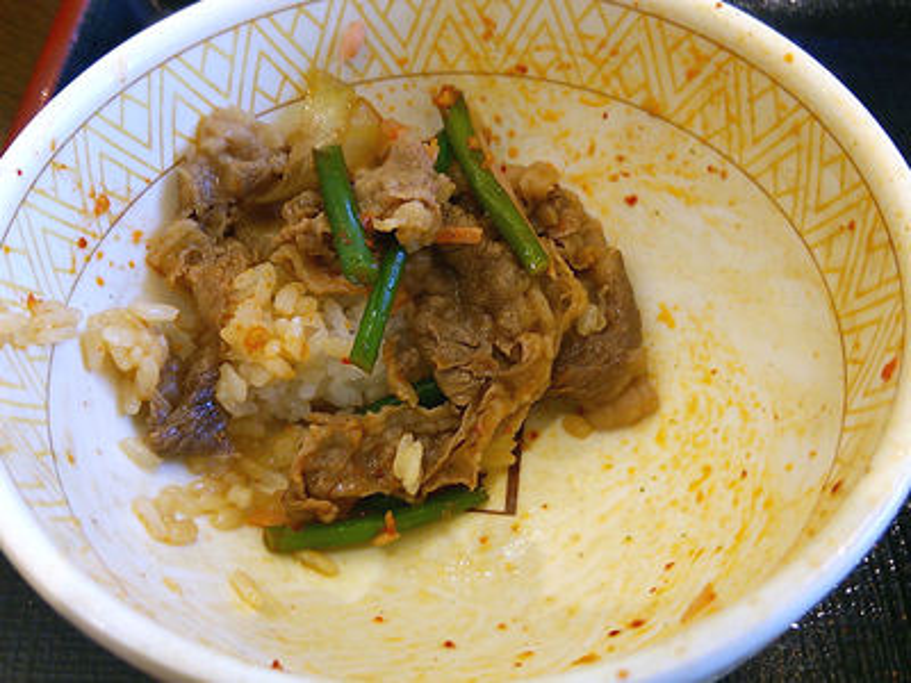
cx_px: 456
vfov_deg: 46.8
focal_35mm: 30
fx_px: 790
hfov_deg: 60.0
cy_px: 342
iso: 64
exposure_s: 1/59
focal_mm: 4.06
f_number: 1.94
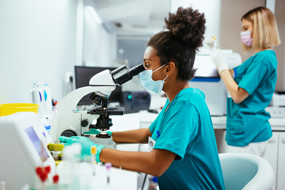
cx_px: 136
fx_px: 317
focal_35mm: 40
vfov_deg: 33.4
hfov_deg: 48.4
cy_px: 88
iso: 500
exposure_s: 1/160
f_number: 1.6
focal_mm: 35
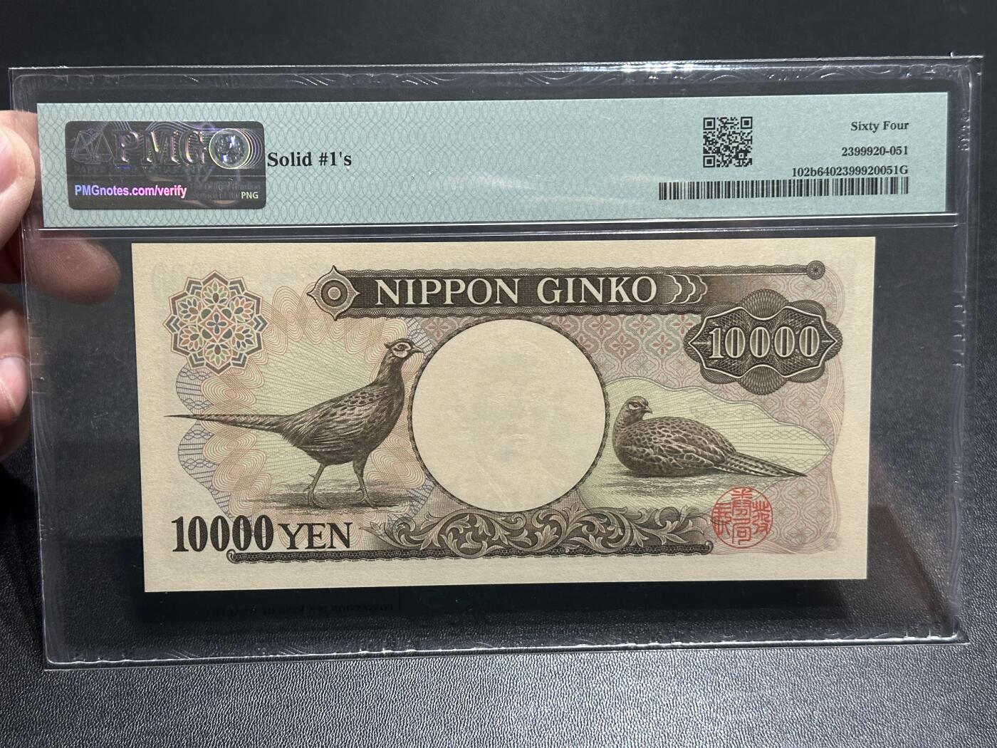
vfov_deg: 30.3
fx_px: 1382
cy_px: 374
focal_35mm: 48
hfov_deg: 39.7
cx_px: 498
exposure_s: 1/50
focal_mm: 6.86
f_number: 1.78
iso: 250
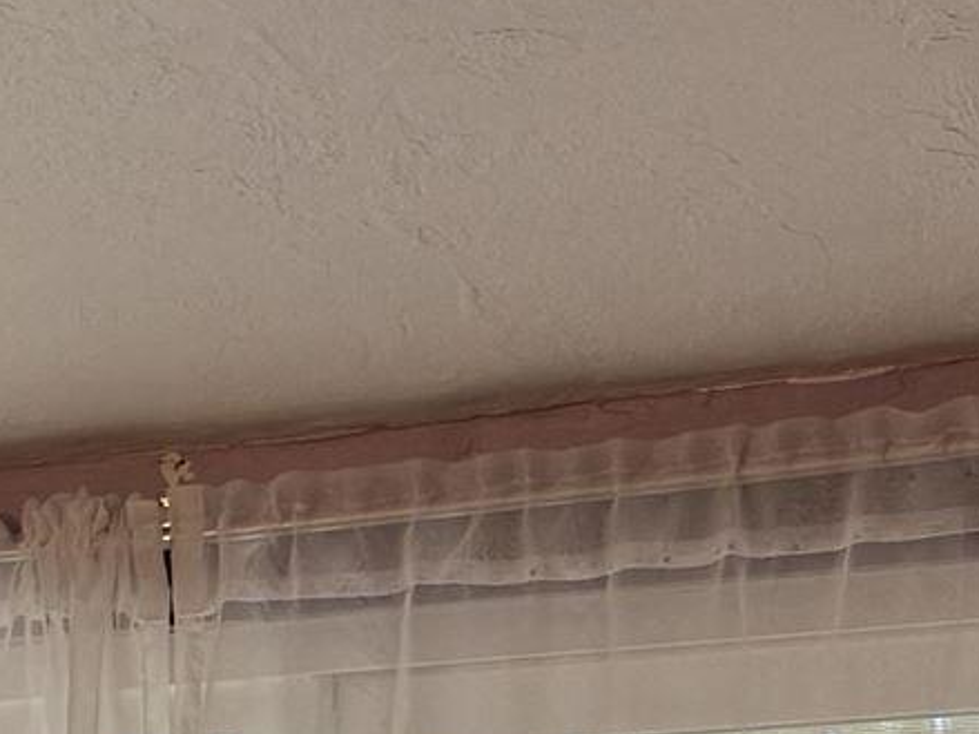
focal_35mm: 168
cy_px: 2115
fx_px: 4750
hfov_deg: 11.1
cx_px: -649
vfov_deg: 7.8
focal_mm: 6.76
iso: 100
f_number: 1.78
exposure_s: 1/120
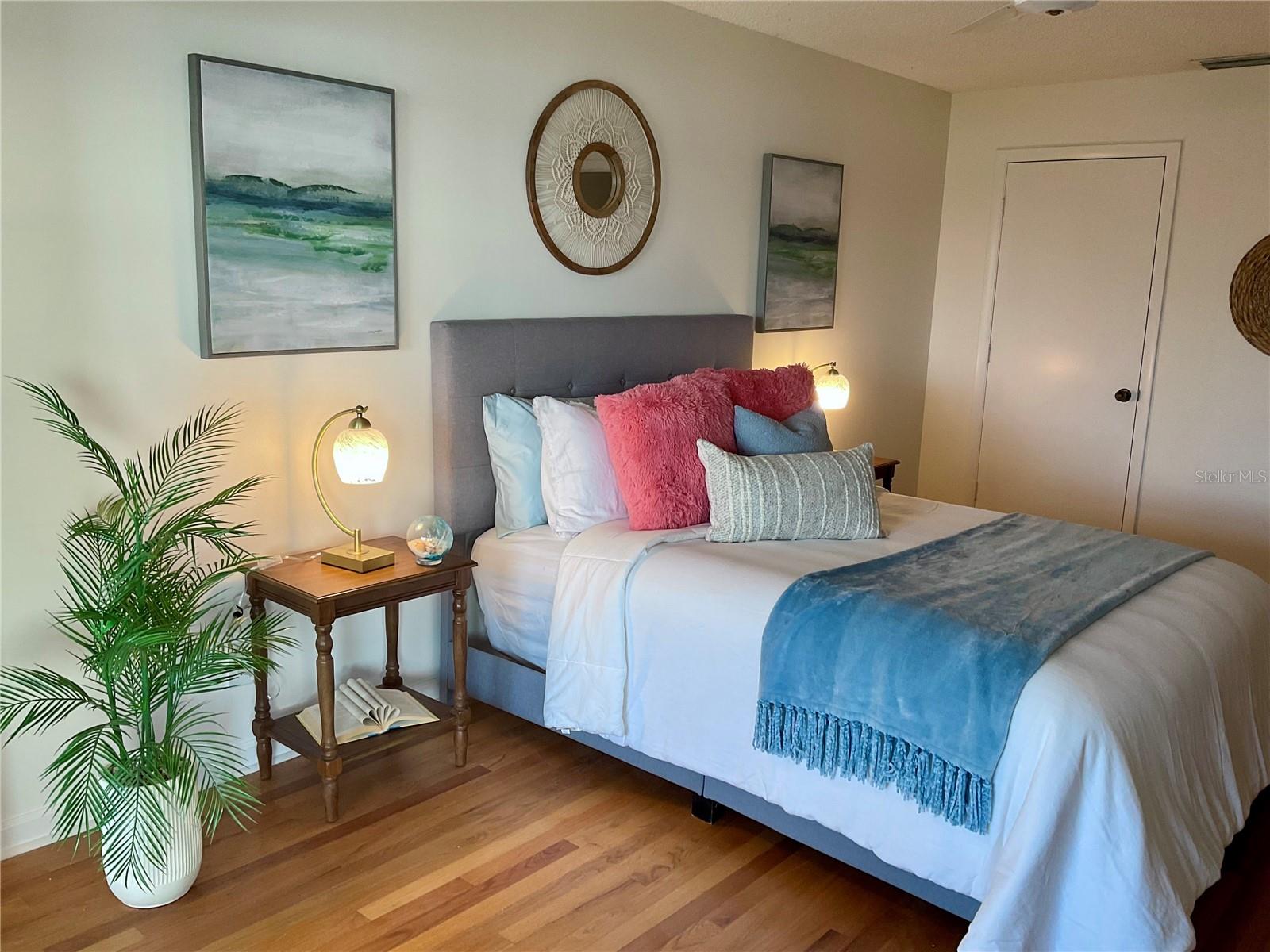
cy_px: 476
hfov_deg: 61.7
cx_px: 635
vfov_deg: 48.2
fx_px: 1064
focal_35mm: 29
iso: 50
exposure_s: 1/60
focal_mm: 3
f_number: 1.8
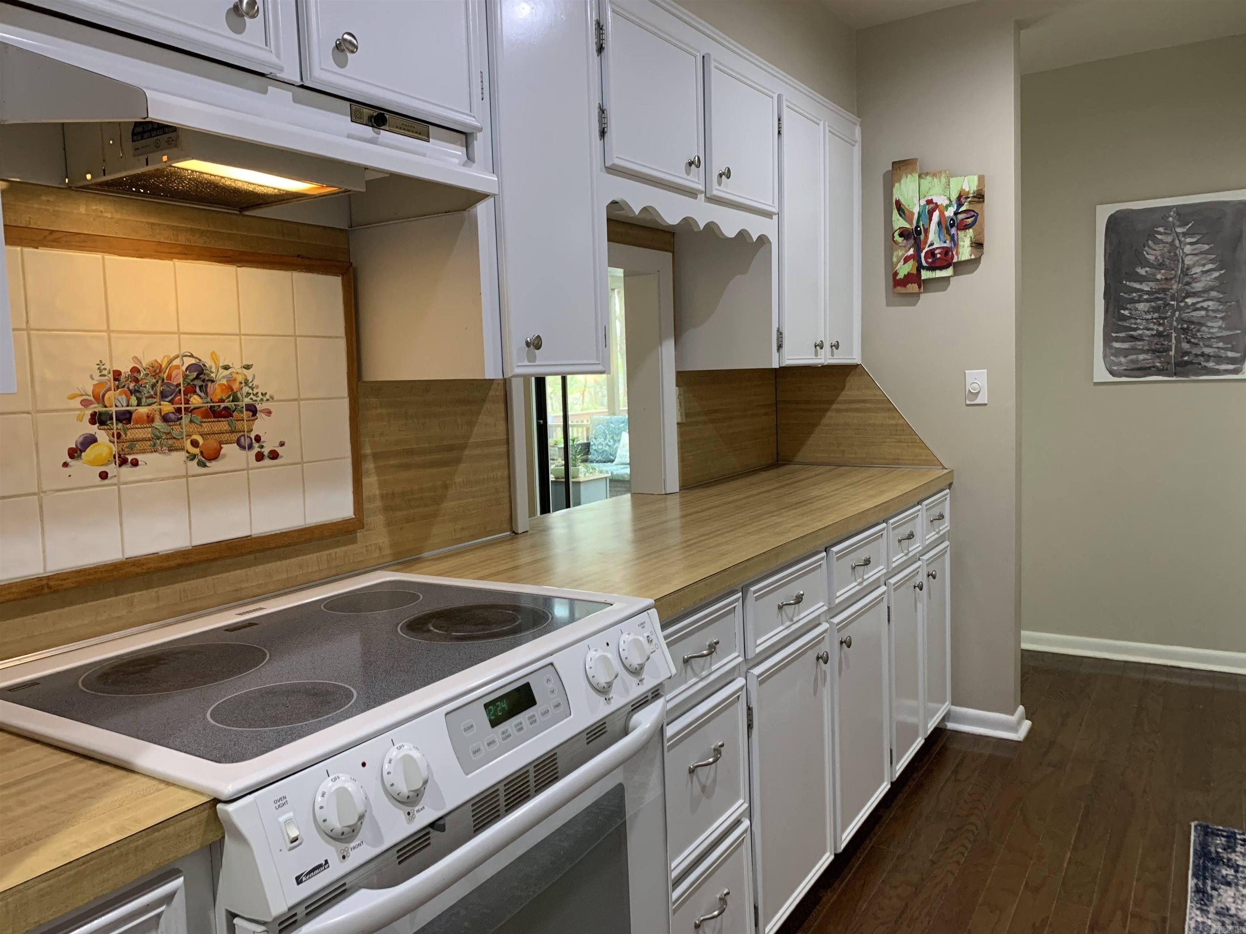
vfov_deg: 53.1
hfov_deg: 67.3
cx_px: 623
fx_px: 936
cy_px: 467
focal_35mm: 26
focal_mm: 4.25
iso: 200
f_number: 1.8
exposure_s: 1/60
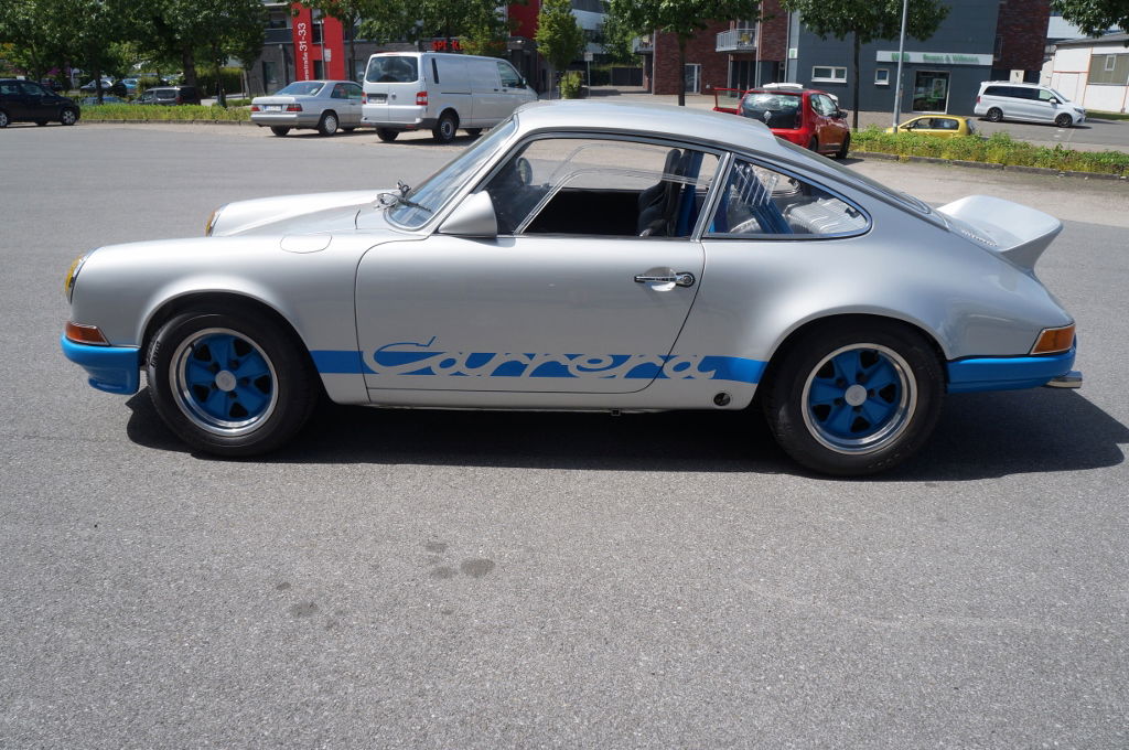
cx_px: 564
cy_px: 375
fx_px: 846
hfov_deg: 67.4
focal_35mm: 27
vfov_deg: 47.8
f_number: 8
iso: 200
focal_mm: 18
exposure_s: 1/500
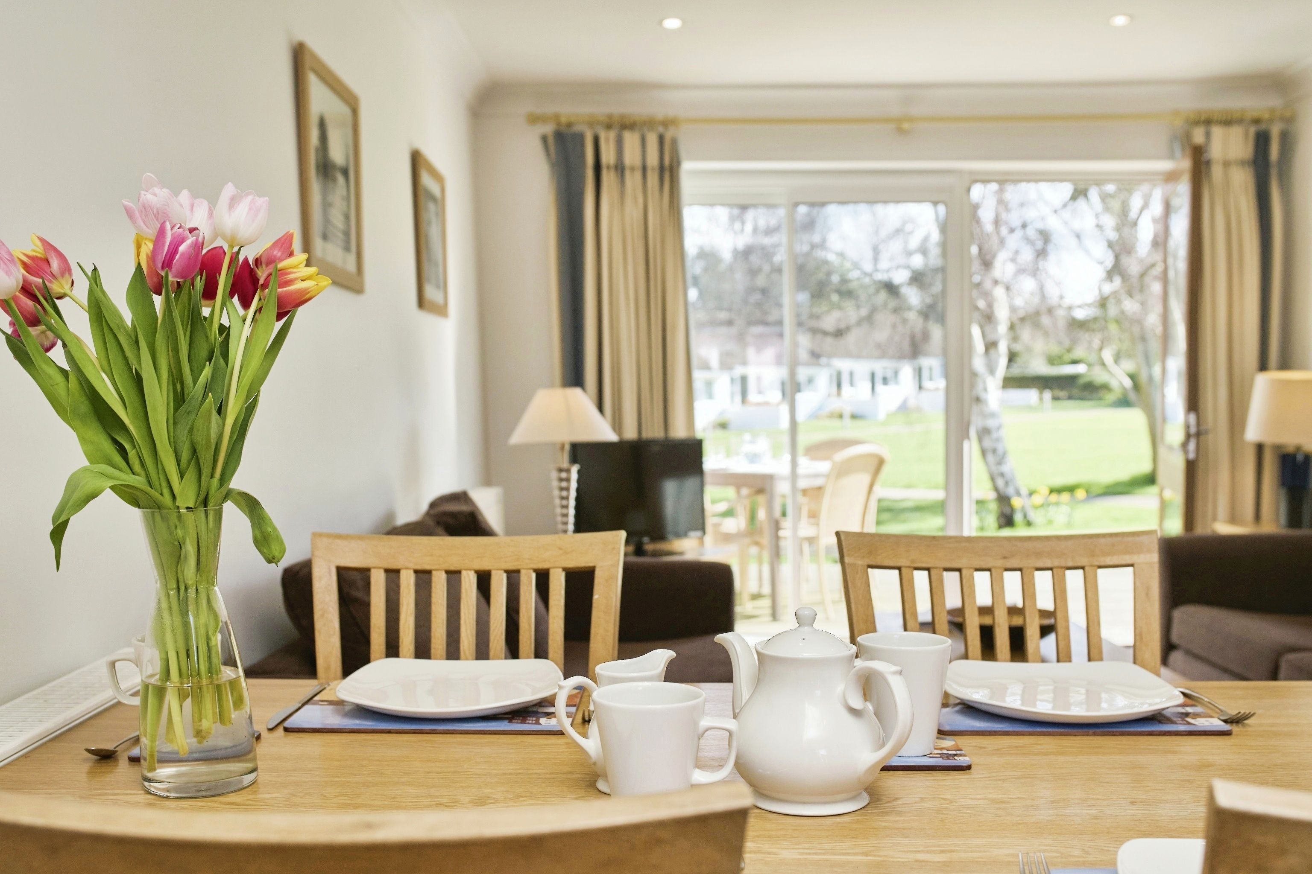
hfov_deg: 54.4
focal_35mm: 35
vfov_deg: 37.9
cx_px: 656
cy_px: 437
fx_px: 1275
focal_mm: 35
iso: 500
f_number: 4.5
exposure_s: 1/640
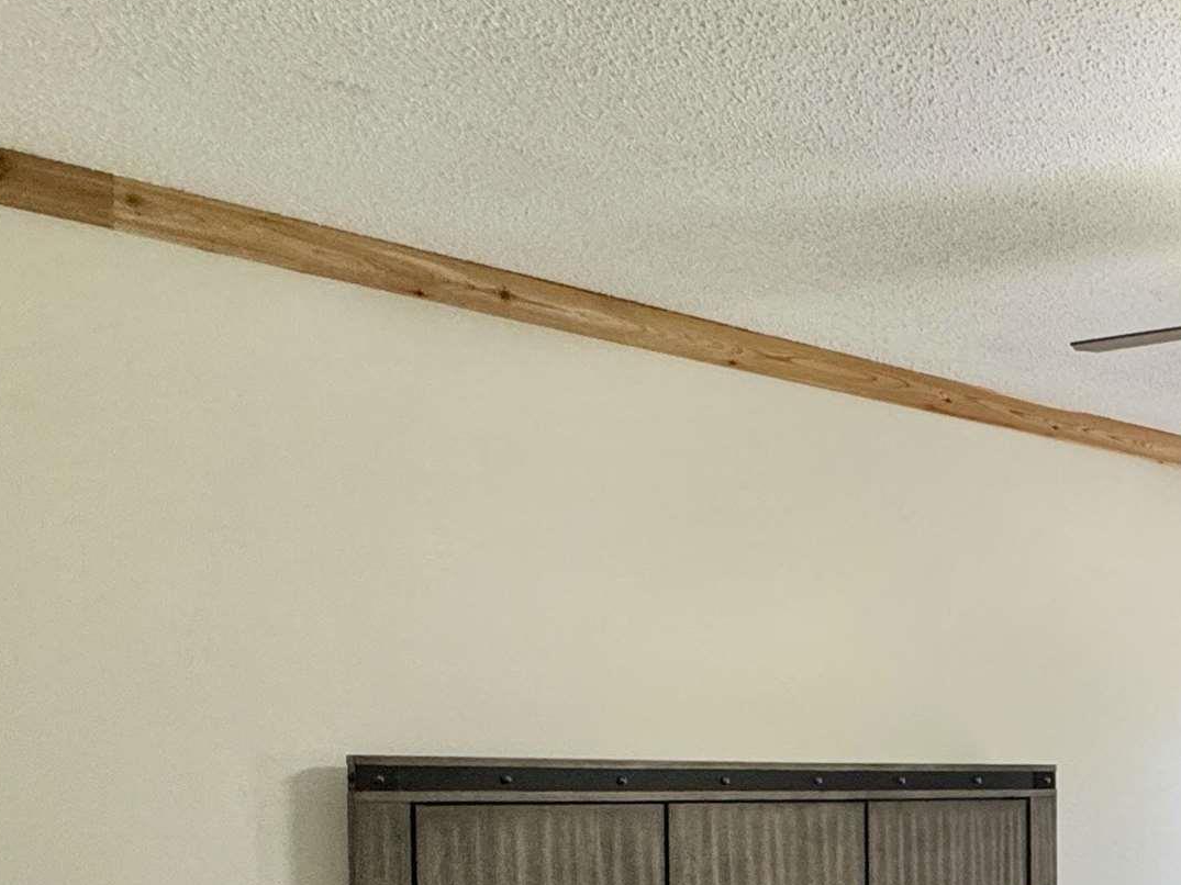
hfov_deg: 38.9
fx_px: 1365
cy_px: 844
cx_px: 1284
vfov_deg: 33.5
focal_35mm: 40
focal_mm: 2.22
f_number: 2.2
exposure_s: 1/60
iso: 250
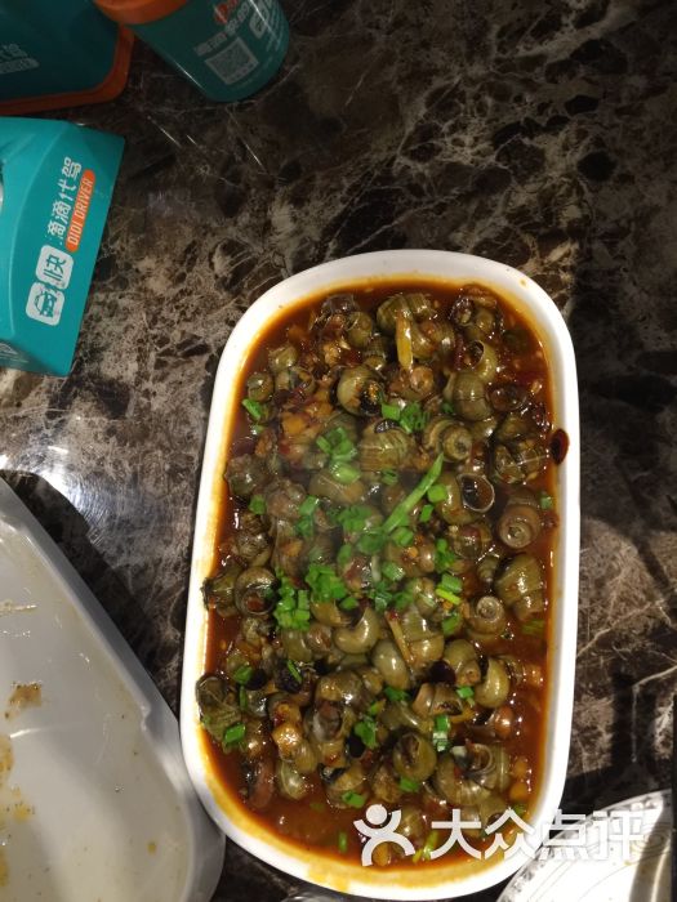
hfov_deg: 48.2
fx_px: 756
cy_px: 451
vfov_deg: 61.7
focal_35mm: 29
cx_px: 338
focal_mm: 4.15
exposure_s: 1/17
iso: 80
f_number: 2.2
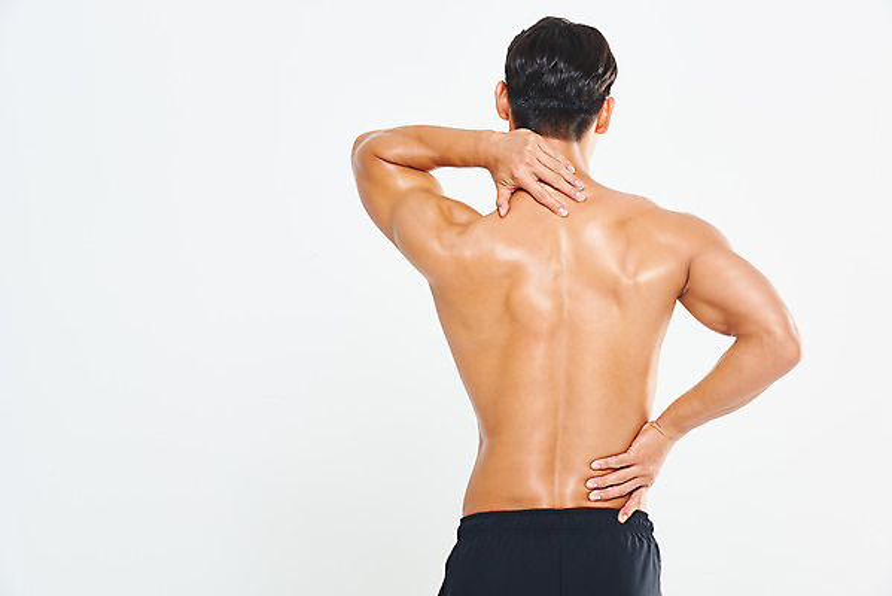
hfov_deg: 15.2
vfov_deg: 10.2
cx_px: 446
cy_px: 298
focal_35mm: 135
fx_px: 3346
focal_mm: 135
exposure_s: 1/125
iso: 100
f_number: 14
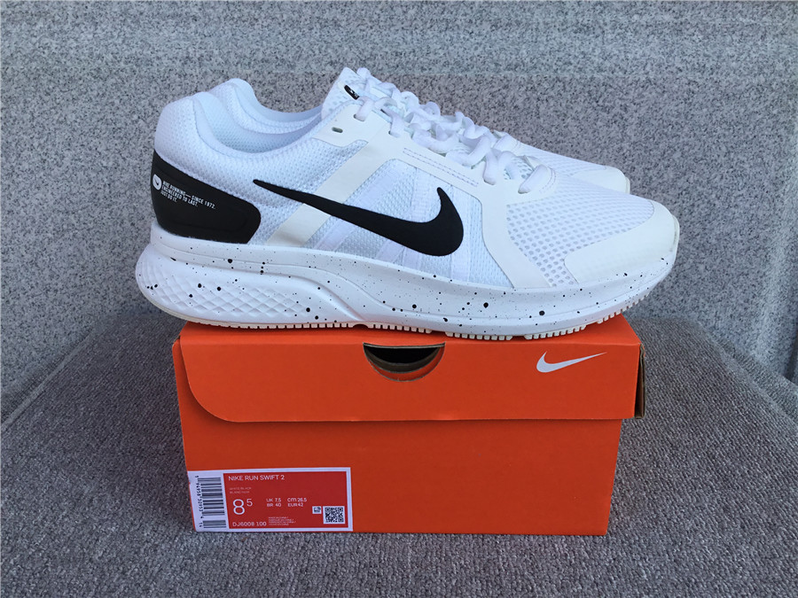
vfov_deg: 45.4
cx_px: 399
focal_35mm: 31
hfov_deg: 58.4
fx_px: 715
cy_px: 299
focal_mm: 3.3
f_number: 2.4
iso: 25
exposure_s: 1/536
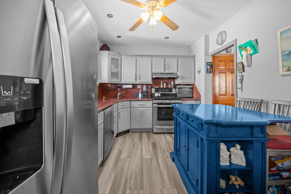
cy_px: 97
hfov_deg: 104.3
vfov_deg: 81.2
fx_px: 113
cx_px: 146
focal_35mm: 14
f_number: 9.5
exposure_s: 1/6
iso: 1250
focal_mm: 14
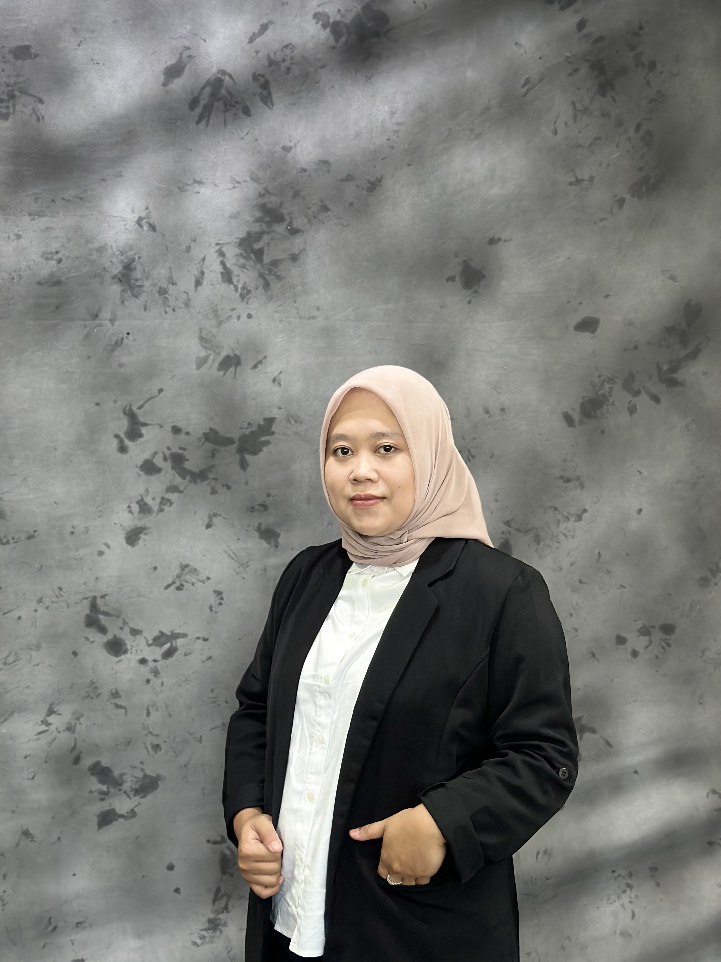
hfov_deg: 30.3
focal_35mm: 48
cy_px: 481
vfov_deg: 39.7
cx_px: 360
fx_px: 1333
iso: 400
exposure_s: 1/60
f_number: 1.78
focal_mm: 6.86
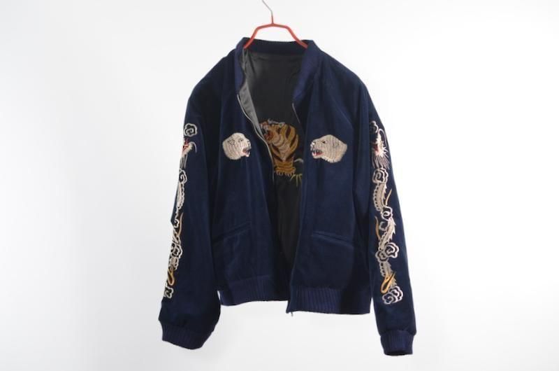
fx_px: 930
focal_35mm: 60
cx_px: 280
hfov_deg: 33.5
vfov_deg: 22.5
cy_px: 186
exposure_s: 1/60
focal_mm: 40
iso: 800
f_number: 4
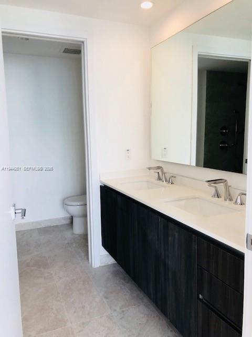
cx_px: 126
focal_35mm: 28
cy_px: 168
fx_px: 272
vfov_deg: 63.4
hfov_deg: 49.7
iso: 40
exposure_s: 1/30
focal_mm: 4
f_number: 1.8
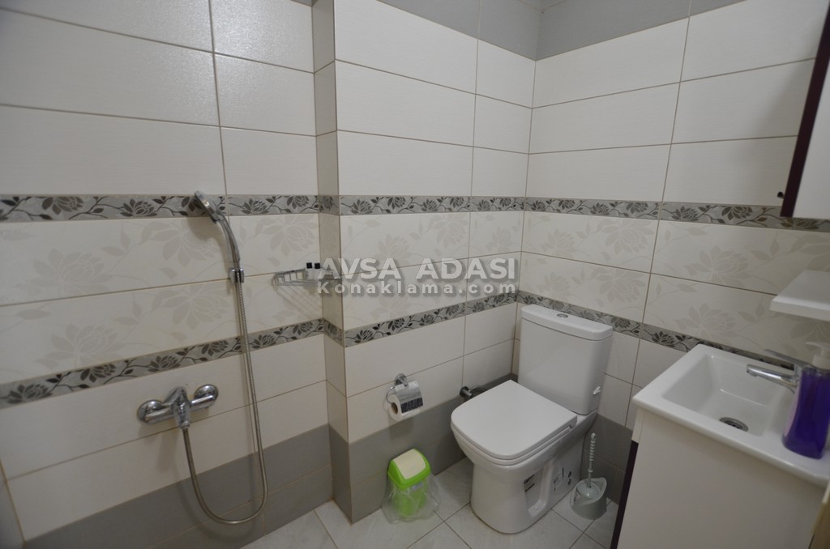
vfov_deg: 77.1
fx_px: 345
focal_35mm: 15
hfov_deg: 100.5
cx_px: 415
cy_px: 274
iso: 800
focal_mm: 10
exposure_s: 1/45
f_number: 3.5
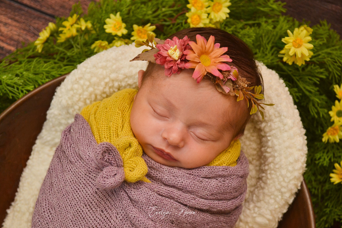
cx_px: 173
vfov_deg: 19.9
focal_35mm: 69
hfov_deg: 29.4
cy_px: 114
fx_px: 651
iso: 800
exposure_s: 1/200
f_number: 5.3
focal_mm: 45
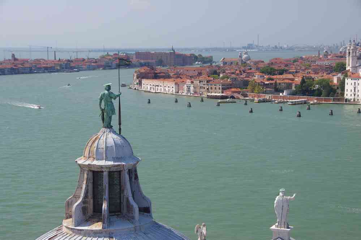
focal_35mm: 82
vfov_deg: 16.6
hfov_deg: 24.6
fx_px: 827
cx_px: 180
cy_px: 120
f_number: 11
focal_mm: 55
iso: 200
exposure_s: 1/100
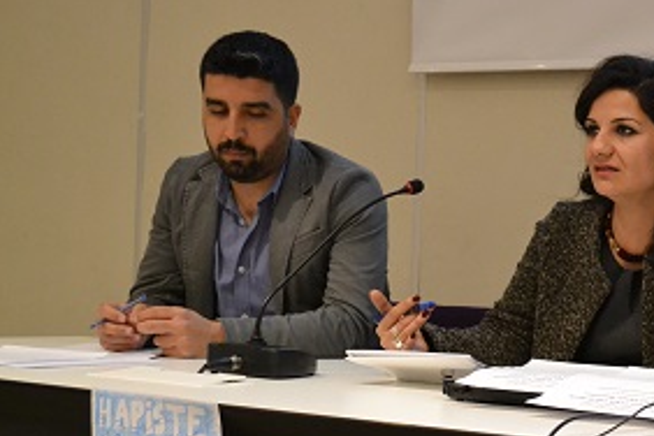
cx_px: 635
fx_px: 1381
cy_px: 336
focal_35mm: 76
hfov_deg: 25.5
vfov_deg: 17.8
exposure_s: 1/60
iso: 2800
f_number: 4.2
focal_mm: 26
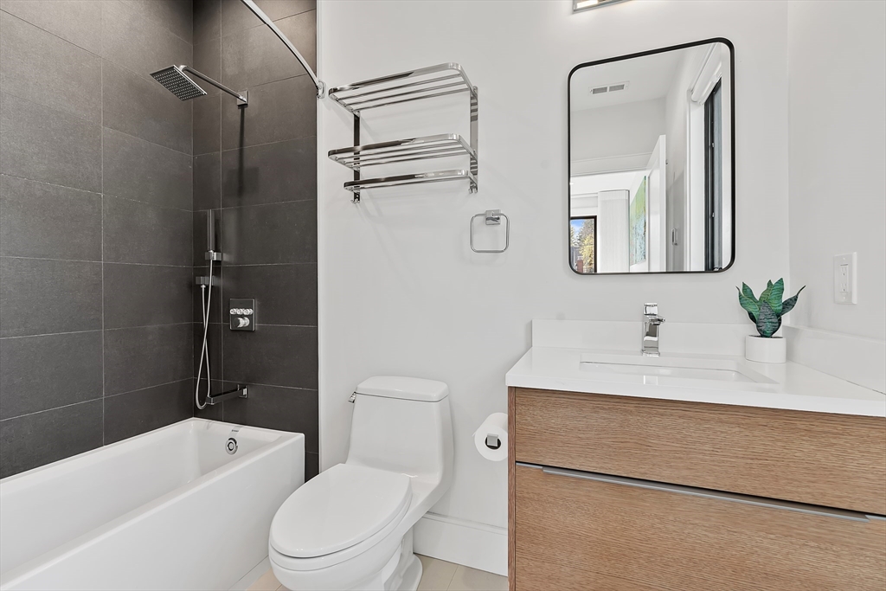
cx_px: 443
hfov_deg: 96.7
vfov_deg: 73.8
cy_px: 296
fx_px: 394
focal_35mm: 16
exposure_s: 1
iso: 125
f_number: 8
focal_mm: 16
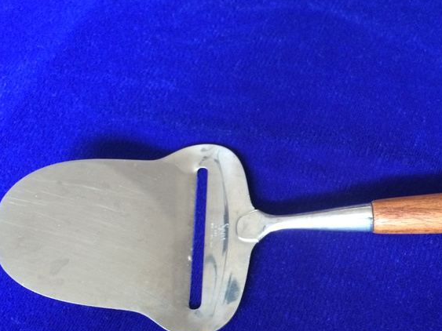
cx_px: 327
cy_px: 213
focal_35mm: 48
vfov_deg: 30.1
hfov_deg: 38.7
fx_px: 613
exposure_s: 1/20
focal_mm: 4.12
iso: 320
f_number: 2.2
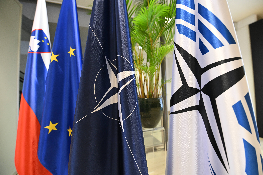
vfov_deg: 77.3
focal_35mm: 15
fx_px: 110
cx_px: 132
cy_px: 88
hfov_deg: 100.4
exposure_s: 1/100
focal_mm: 15
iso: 1000
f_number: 3.2
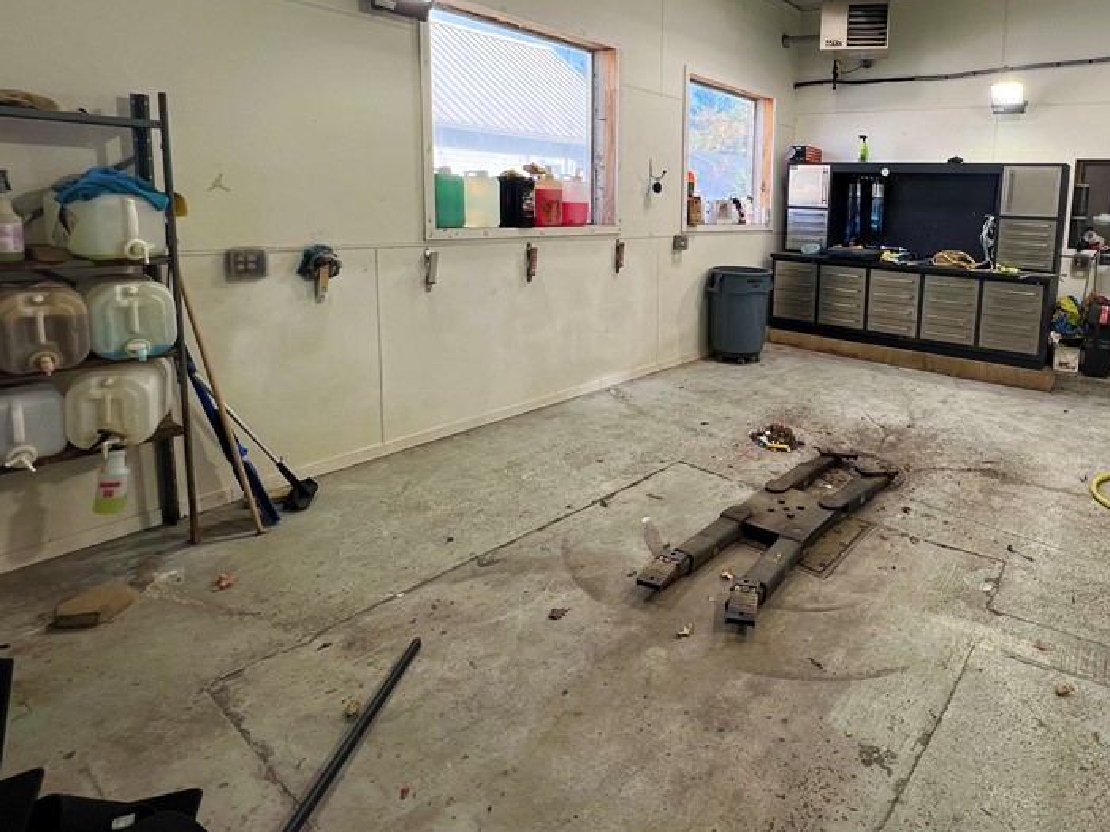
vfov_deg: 67.1
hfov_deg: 81.2
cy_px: 288
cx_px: 760
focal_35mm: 19
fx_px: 609
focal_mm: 1.57
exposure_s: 1/131
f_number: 1.8
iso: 32
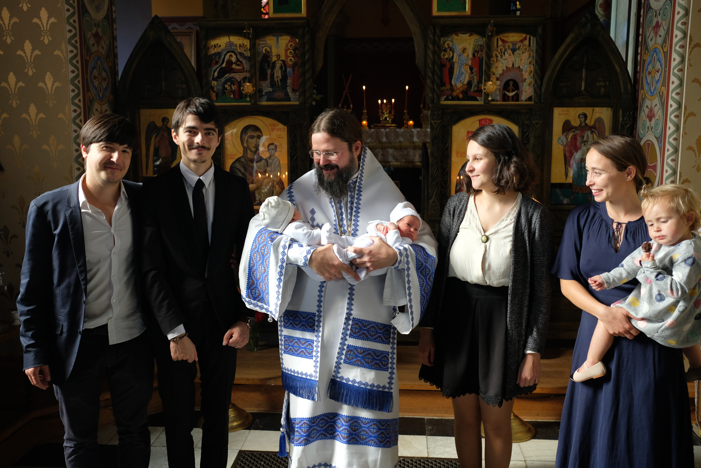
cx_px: 350
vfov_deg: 37.9
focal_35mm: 35
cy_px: 234
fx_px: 681
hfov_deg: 54.4
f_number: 2.8
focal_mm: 23
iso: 1000
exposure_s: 1/125
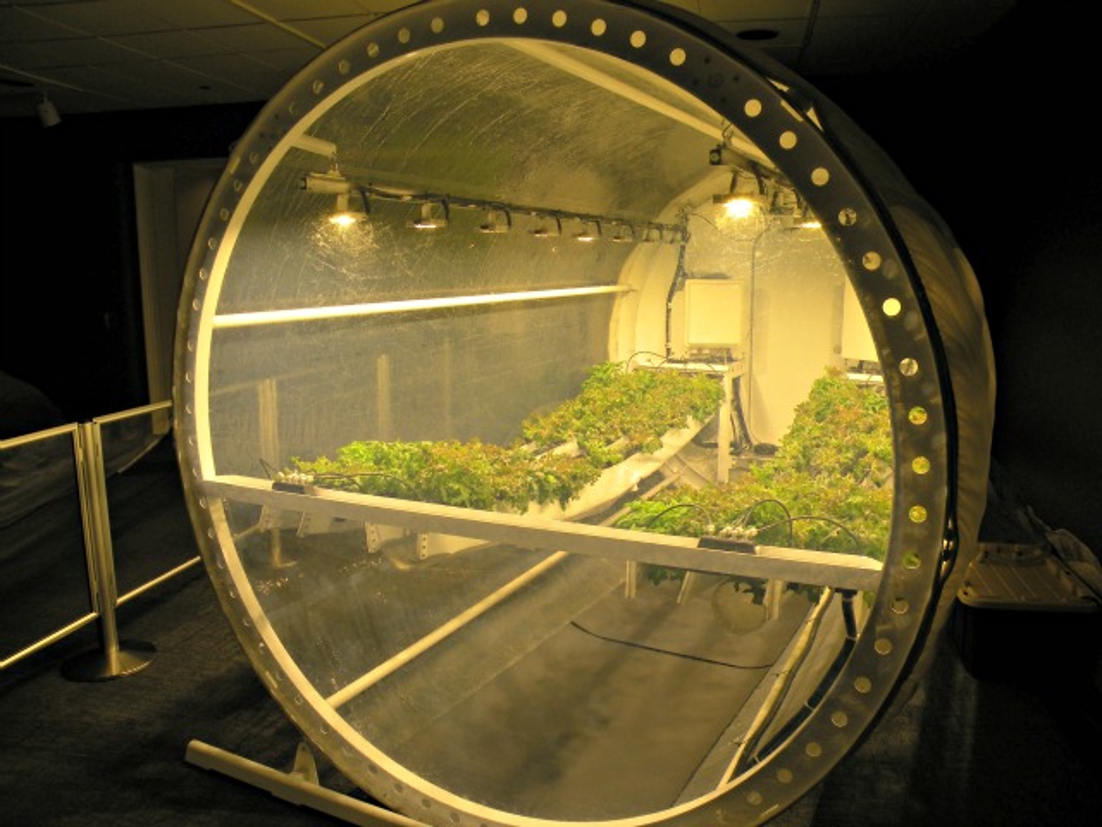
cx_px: 551
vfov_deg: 51.4
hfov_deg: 65.3
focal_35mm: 27
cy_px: 414
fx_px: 860
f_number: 4
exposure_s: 1/103
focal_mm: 4.7
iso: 64
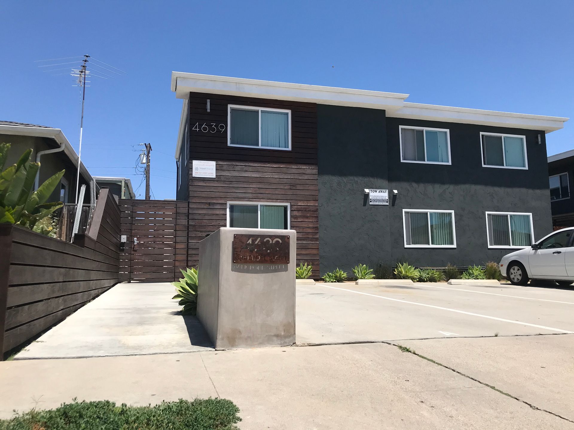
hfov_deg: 63.4
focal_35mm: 28
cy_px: 215
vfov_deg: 49.7
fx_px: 464
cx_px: 287
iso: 20
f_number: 1.8
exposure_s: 1/2994
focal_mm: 3.99
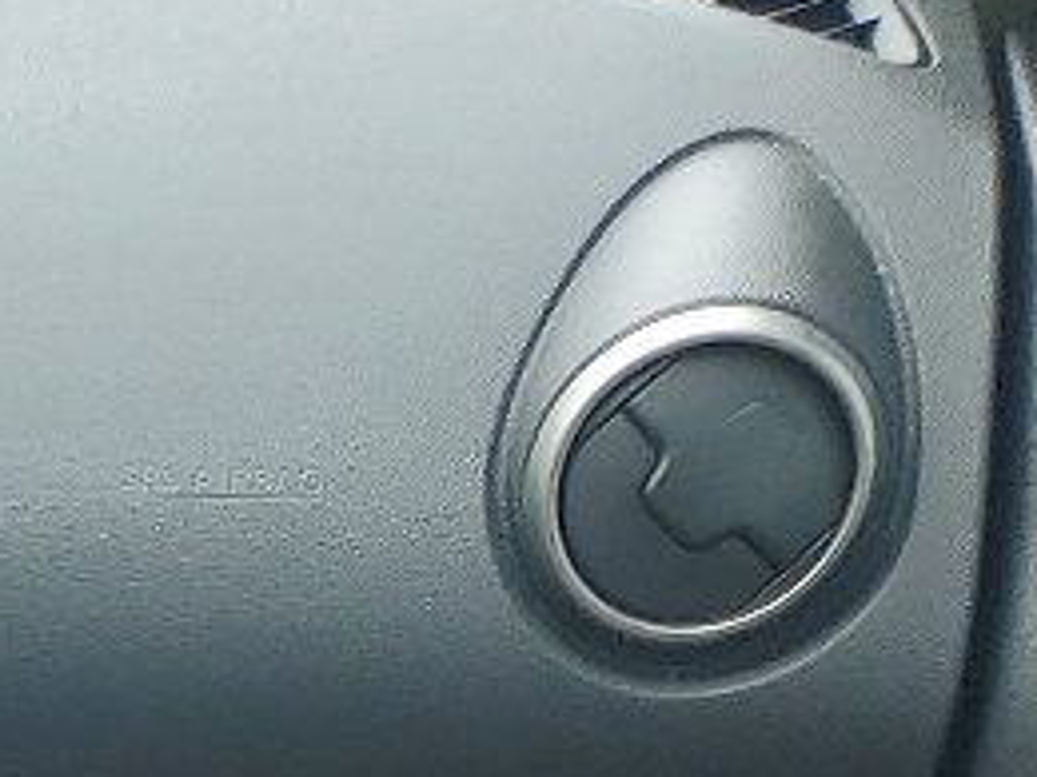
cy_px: 2279
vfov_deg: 8.0
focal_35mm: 160
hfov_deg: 10.4
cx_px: -1575
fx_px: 4793
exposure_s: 1/175
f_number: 1.5
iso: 50
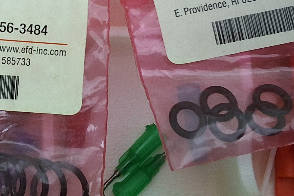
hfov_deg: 25.6
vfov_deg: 17.5
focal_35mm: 77
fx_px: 629
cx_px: 39
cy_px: 32
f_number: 1.9
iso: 320
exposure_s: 1/20
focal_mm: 2.91
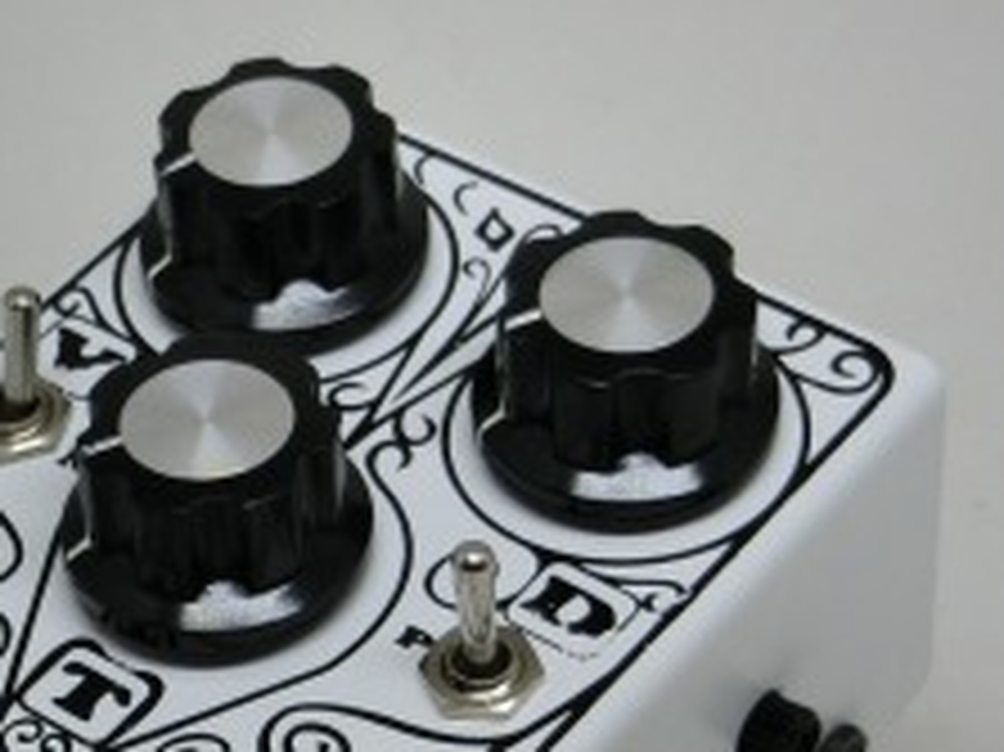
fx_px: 3739
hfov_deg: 15.2
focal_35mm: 129
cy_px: 856
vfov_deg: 11.3
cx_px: 135
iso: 80
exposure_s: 1/125
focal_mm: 8
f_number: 4.4
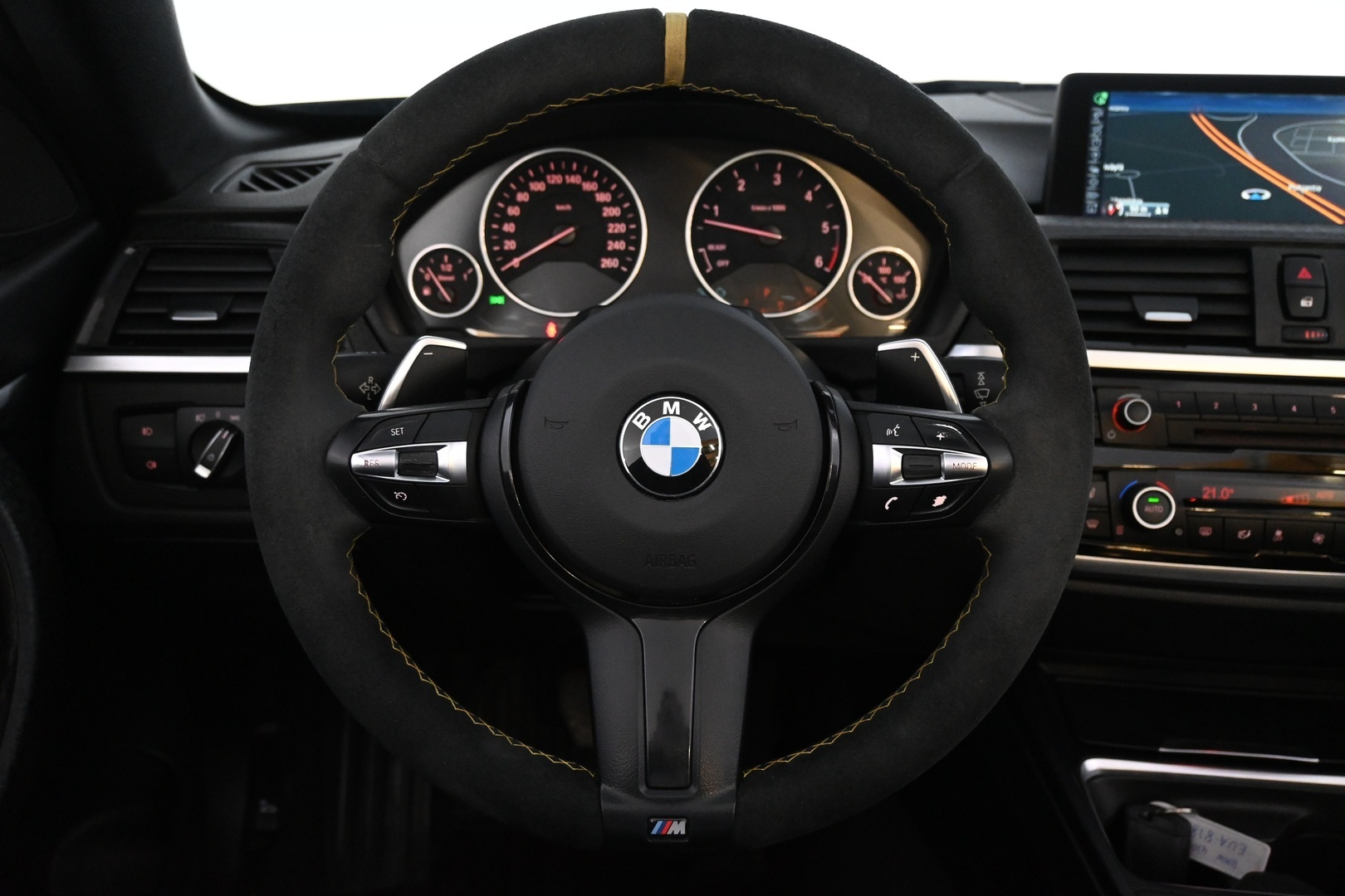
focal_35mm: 33
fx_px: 1233
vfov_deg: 40.0
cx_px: 672
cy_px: 448
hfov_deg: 57.2
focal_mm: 22
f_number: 4
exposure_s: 1/40
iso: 3200
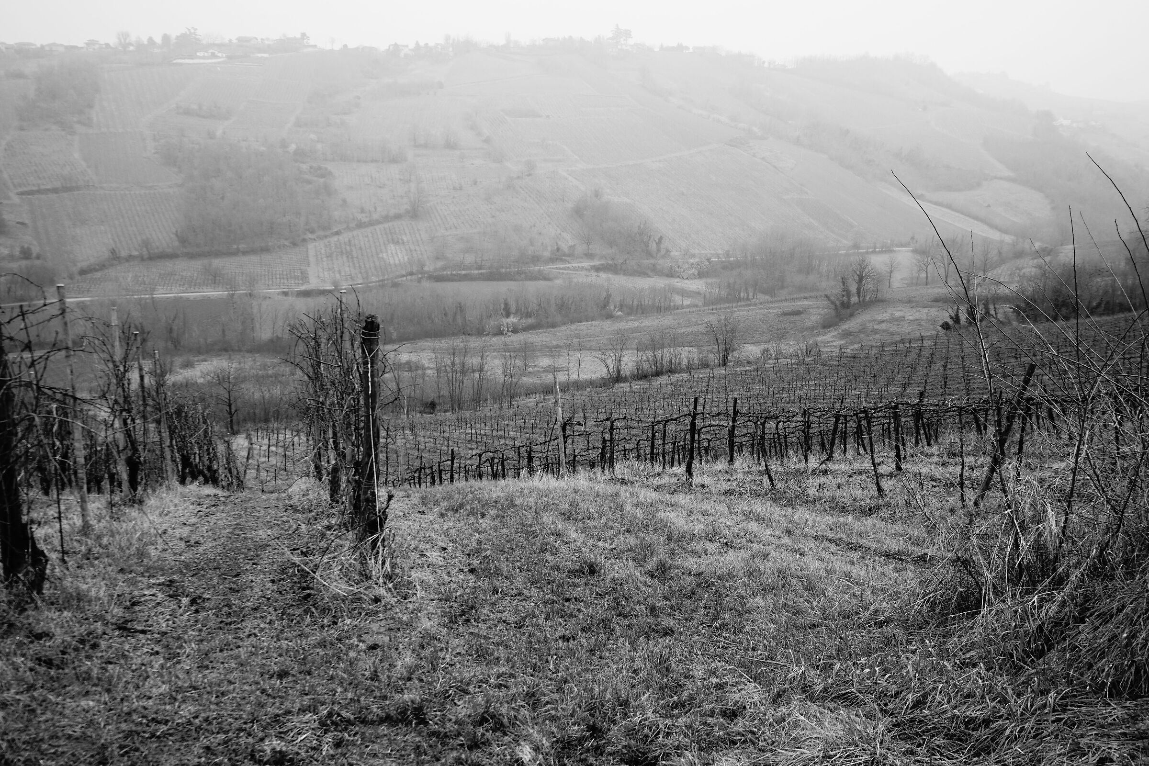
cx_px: 574
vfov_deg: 37.9
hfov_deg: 54.4
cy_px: 383
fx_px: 1117
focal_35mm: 35
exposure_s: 1/160
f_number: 9
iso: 320
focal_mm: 35
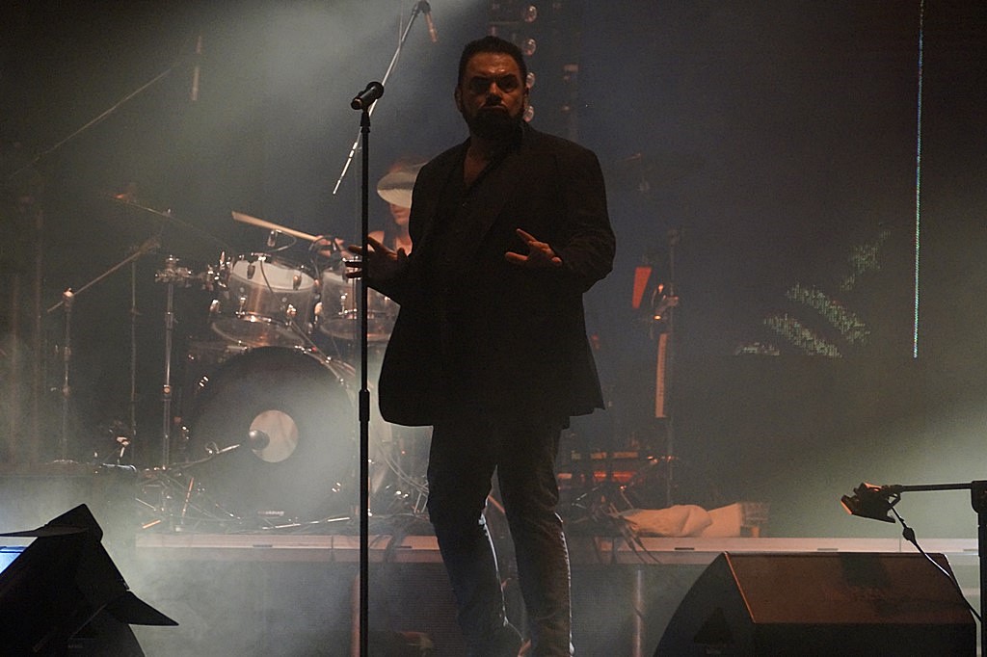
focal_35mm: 240
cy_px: 328
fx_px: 6578
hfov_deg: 8.6
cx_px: 494
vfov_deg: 5.7
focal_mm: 160
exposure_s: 1/125
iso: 3200
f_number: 5
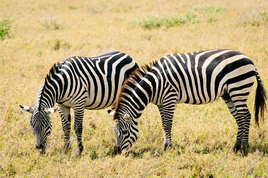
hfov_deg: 6.9
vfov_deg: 4.6
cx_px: 134
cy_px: 89
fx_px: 2231
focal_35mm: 300
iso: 400
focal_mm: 200
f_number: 5.6
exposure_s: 1/1250
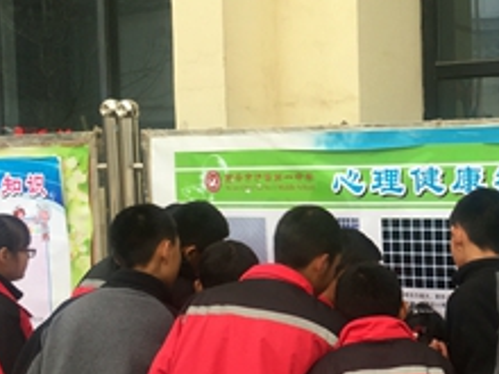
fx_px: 951
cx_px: 451
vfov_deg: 22.2
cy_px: 214
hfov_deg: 28.2
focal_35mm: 66
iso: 50
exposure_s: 1/100
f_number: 2.2
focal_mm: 4.15
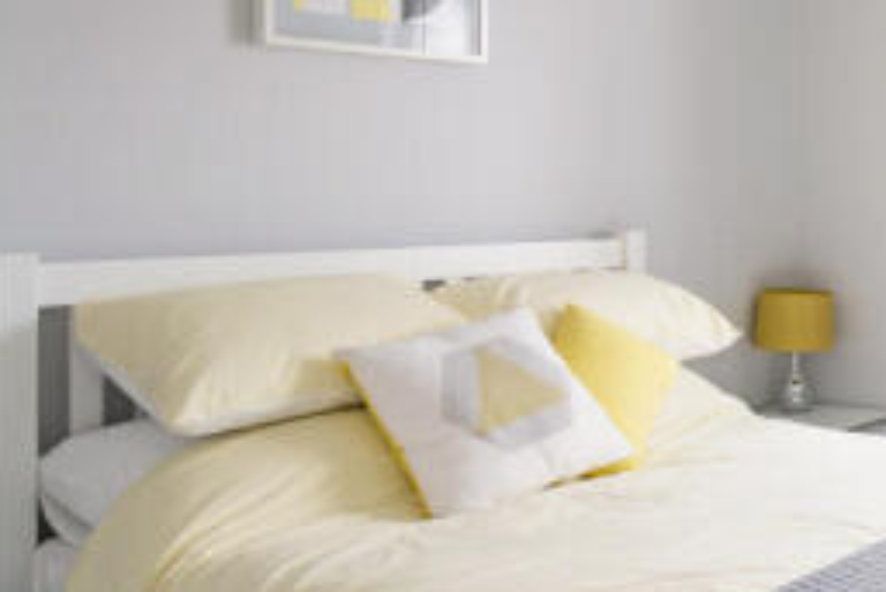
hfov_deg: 34.2
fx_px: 1133
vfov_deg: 29.2
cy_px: 230
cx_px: 1068
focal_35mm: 46
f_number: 8
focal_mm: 18
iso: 400
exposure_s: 1/6
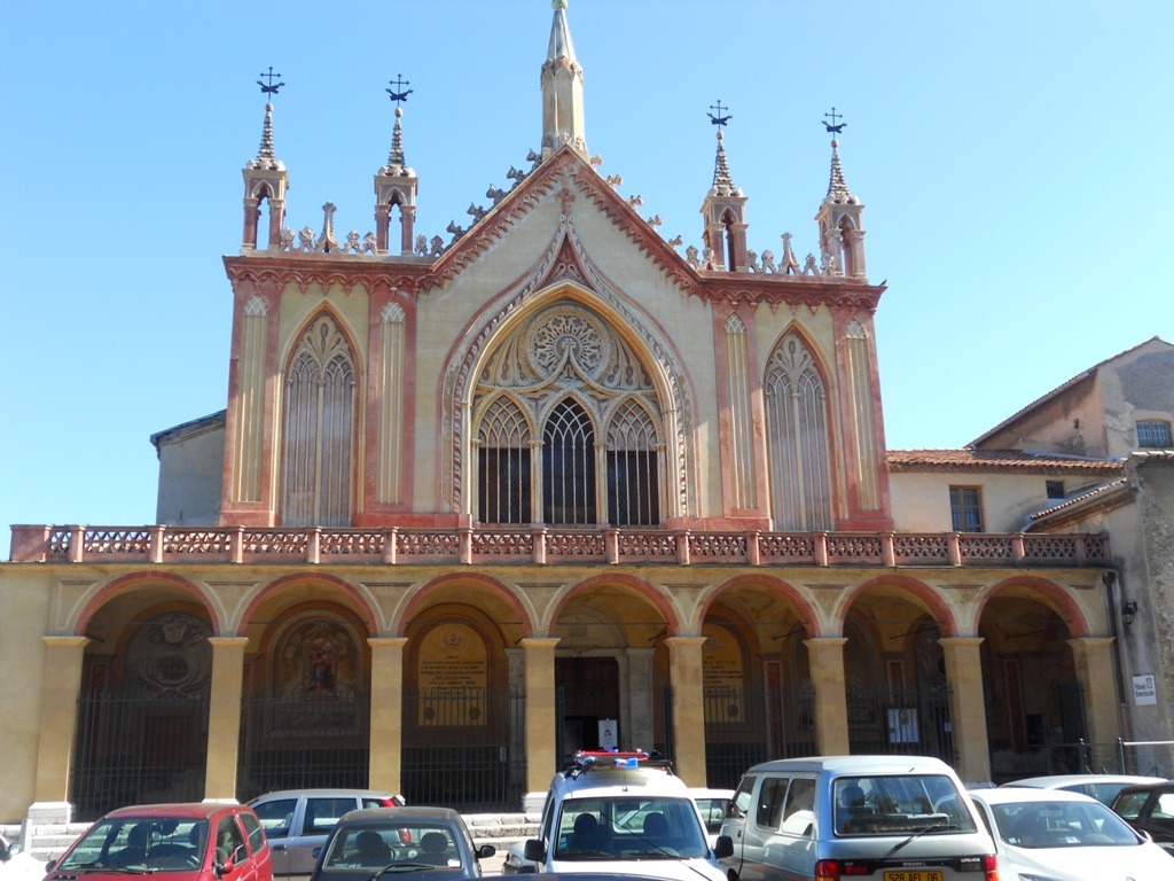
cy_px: 440
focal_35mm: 38
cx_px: 587
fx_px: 1289
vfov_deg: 37.7
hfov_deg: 49.0
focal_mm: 6.9
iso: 80
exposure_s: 1/320
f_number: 3.9
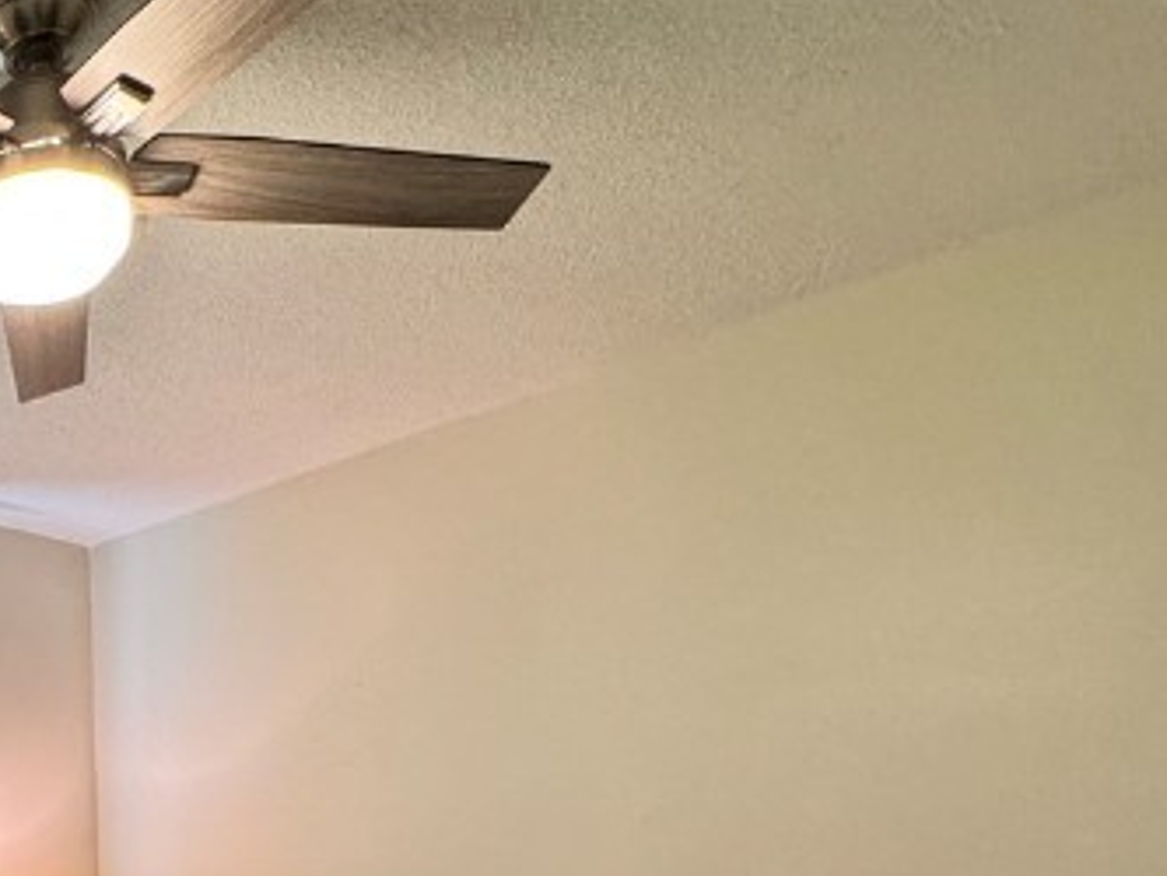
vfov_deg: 30.1
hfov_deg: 33.8
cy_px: 967
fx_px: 1450
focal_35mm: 43
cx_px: -291
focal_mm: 2.22
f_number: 2.2
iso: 250
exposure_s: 1/60
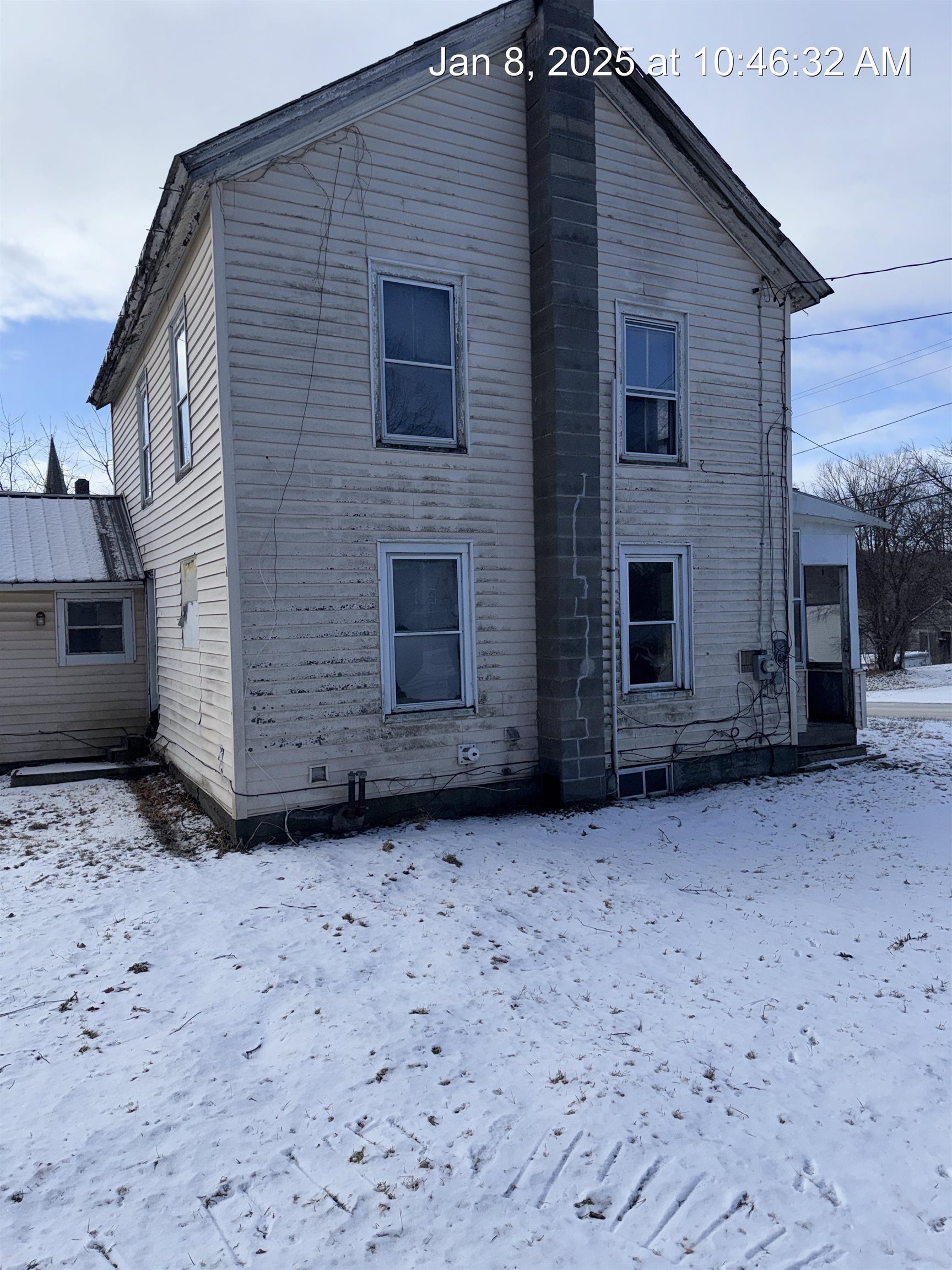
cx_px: 476
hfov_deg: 56.8
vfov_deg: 71.6
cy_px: 635
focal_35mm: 24
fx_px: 880
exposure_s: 1/9009
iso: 50
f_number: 1.78
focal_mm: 6.76
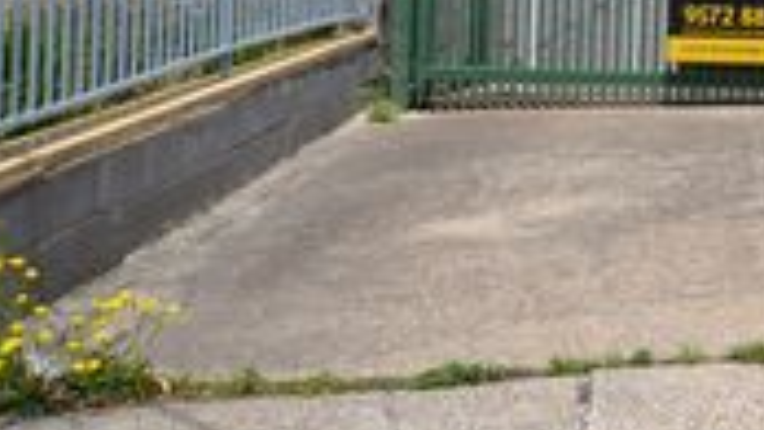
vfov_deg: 13.7
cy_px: -147
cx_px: 984
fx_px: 1722
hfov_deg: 22.5
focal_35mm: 85
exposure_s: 1/250
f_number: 8
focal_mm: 20
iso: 100
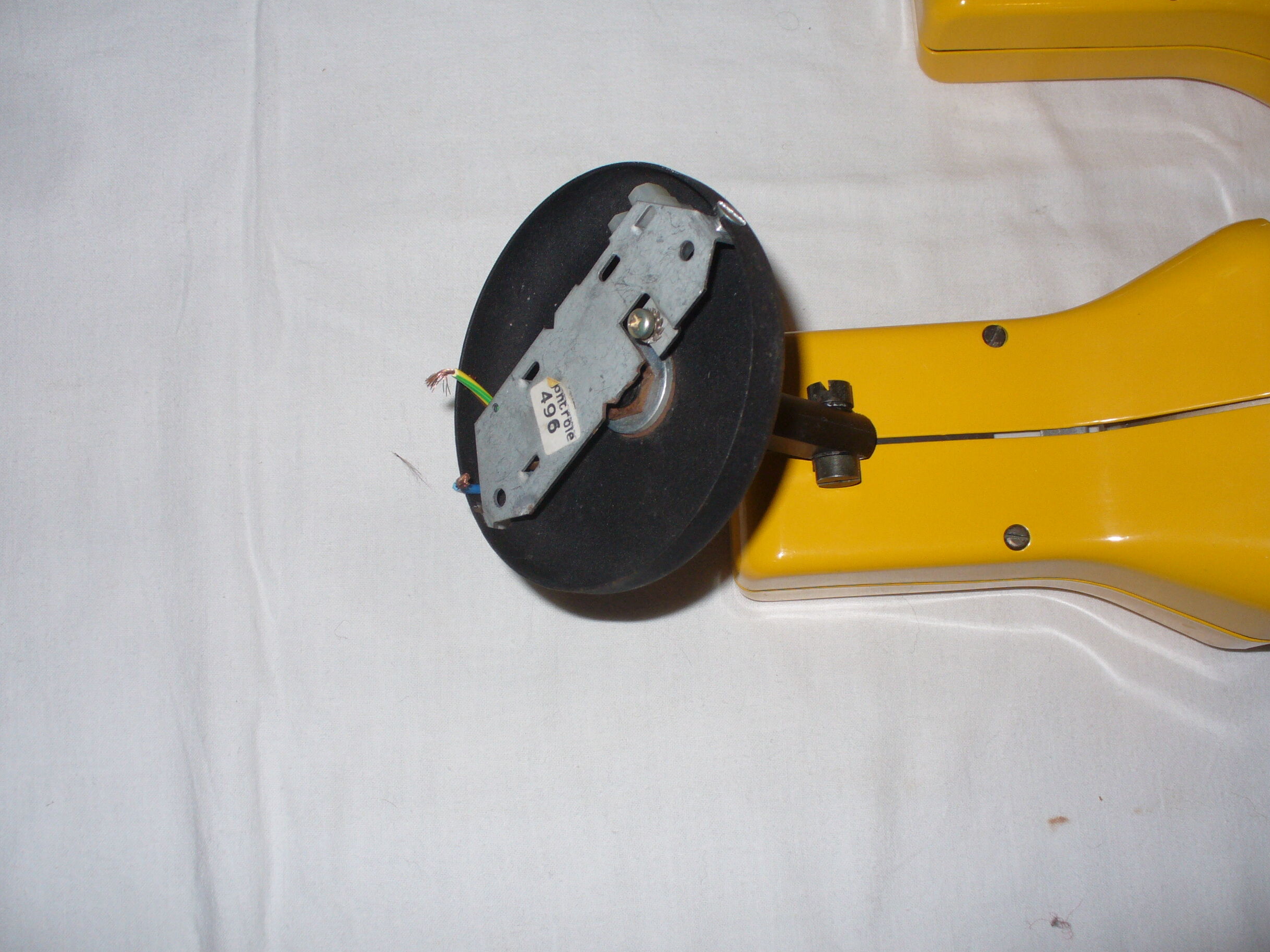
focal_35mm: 39
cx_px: 669
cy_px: 473
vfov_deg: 36.8
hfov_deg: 47.8
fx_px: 1431
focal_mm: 6.1
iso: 100
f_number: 2.8
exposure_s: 1/30
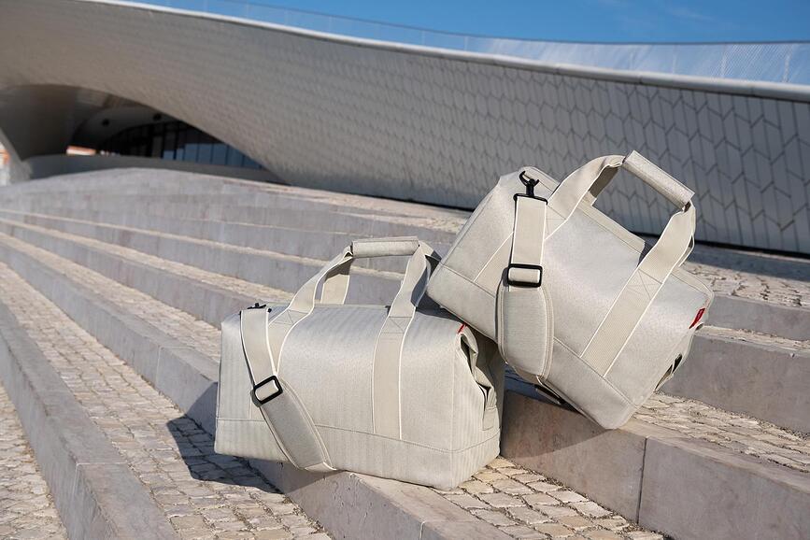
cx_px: 405
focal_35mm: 44
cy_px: 270
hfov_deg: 44.5
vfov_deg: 30.5
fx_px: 990
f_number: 7.1
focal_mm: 44
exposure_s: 1/2500
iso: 400
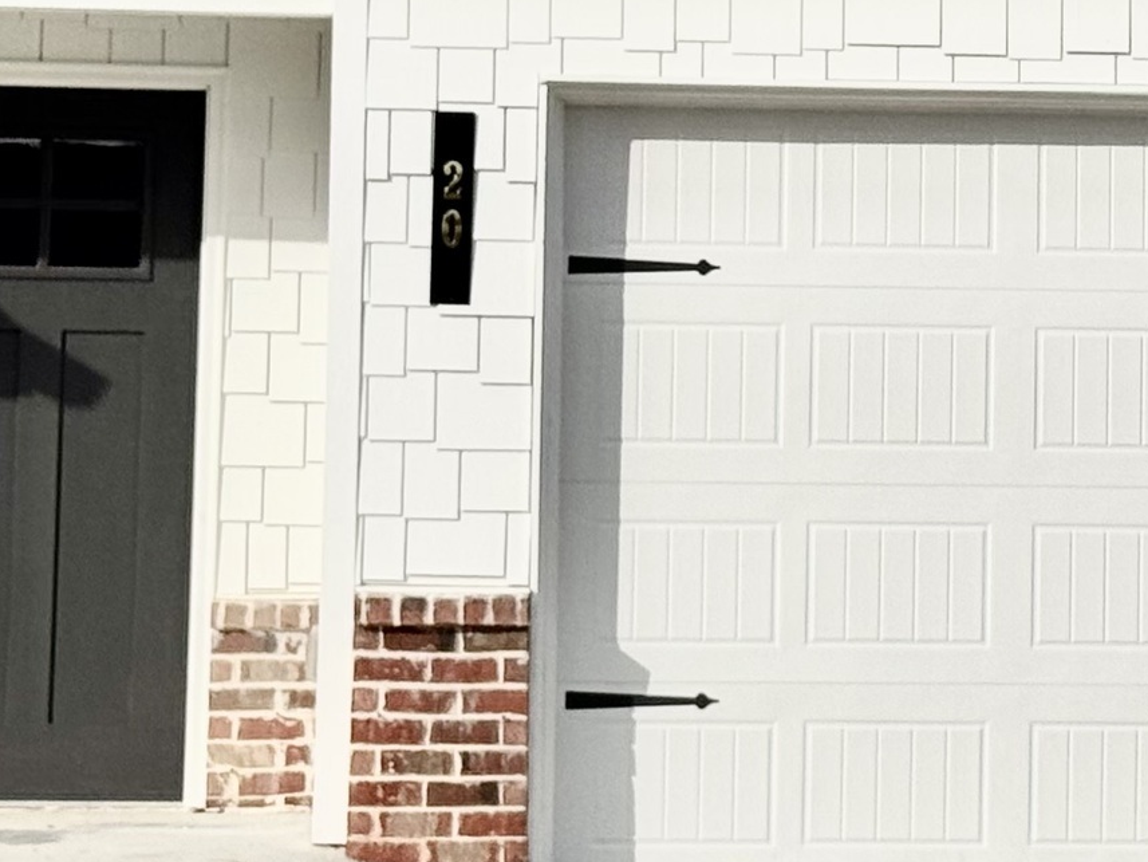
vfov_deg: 8.6
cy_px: 158
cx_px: 1113
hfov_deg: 11.4
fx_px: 5705
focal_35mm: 172
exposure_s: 1/7937
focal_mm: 6.76
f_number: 1.78
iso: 80
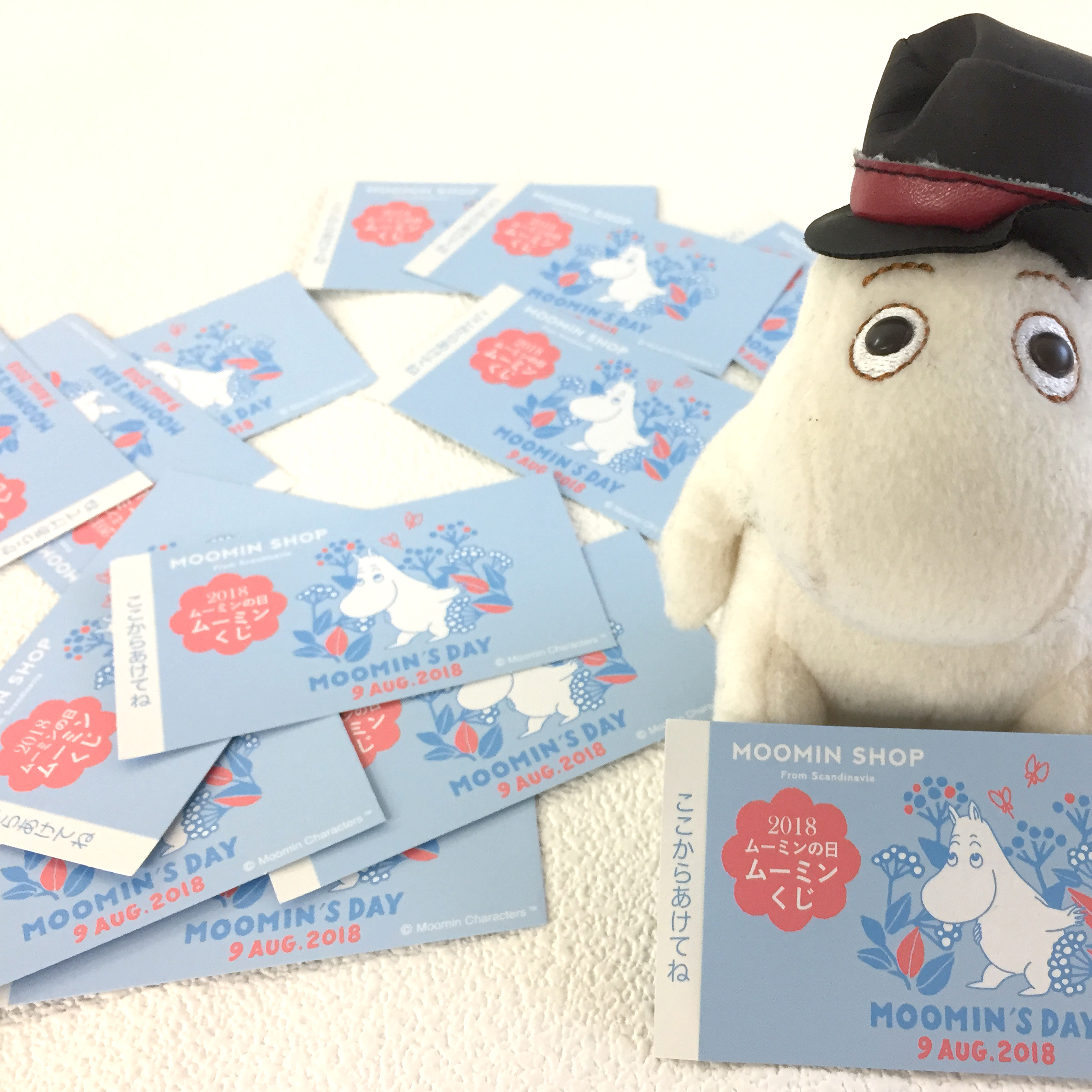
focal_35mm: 35
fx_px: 1249
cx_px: 691
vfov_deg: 47.2
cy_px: 541
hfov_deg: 46.7
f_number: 2.2
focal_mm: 4.15
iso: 40
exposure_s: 1/30
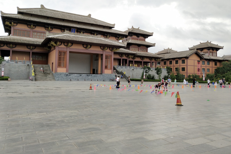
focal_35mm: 32
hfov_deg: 58.7
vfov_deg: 41.1
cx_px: 116
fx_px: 205
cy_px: 68
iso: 145
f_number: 1.8
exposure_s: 1/909
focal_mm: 3.95
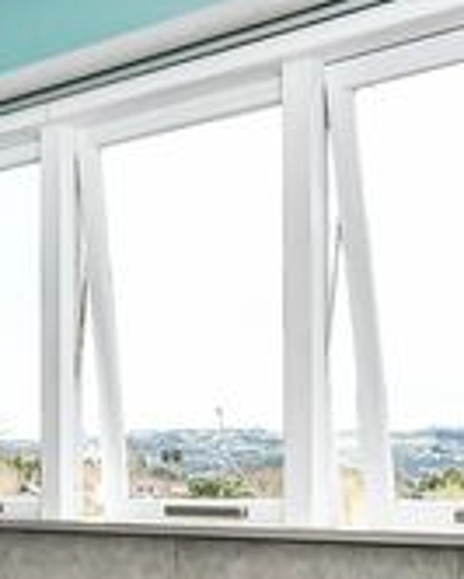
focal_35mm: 65
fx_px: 1115
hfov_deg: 23.1
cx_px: 73
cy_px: 523
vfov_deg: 28.0
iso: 800
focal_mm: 10
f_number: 10
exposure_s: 1/160
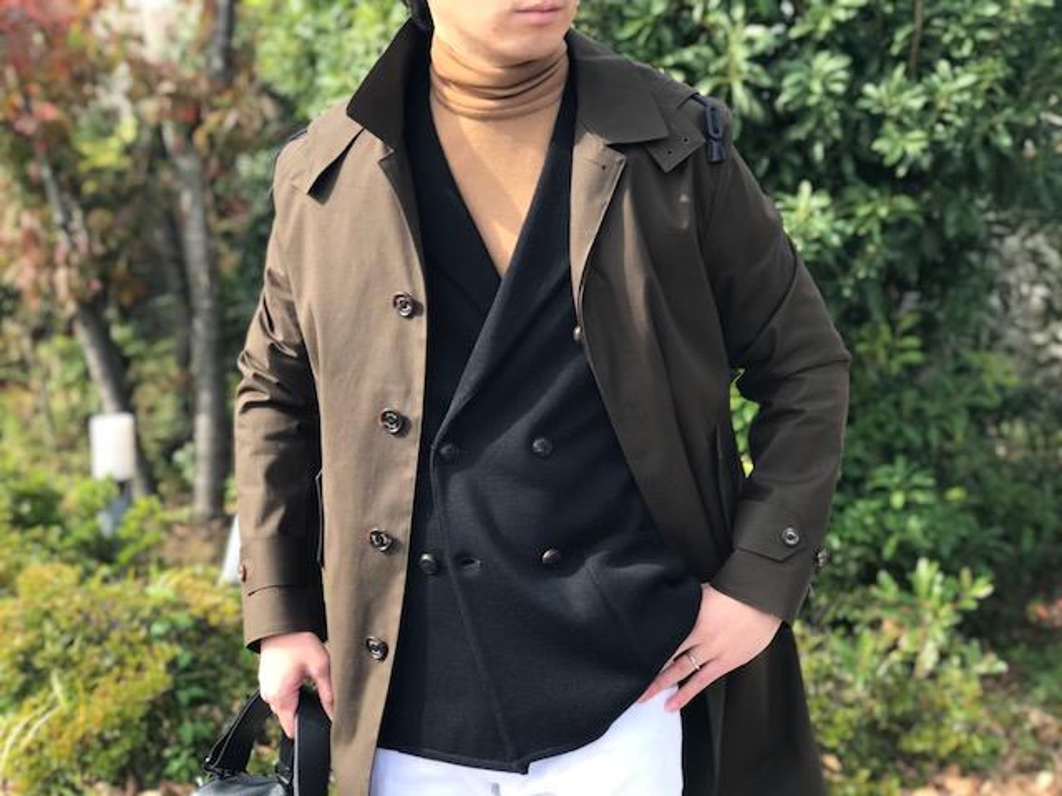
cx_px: 531
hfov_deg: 33.8
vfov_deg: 25.7
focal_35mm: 57
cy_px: 398
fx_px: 1749
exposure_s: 1/172
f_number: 2.8
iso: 20
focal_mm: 6.6
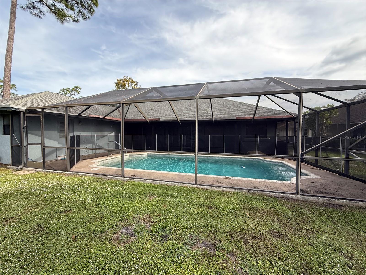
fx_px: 148
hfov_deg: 102.1
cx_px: 183
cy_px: 138
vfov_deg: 85.7
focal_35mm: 14
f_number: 2.2
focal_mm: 2.22
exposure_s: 1/421
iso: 64
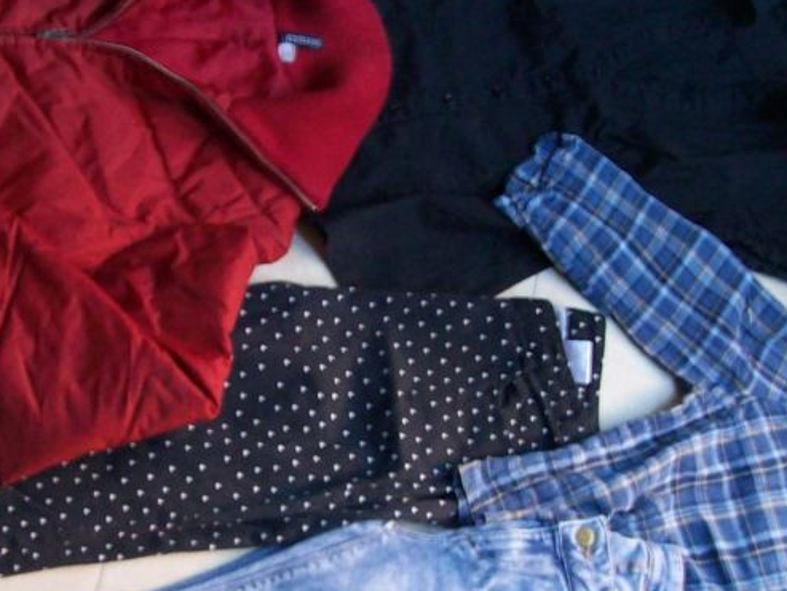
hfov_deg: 26.5
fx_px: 1660
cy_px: 390
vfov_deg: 20.1
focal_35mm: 73
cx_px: 267
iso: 160
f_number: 2.7
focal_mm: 6
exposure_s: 1/12.8
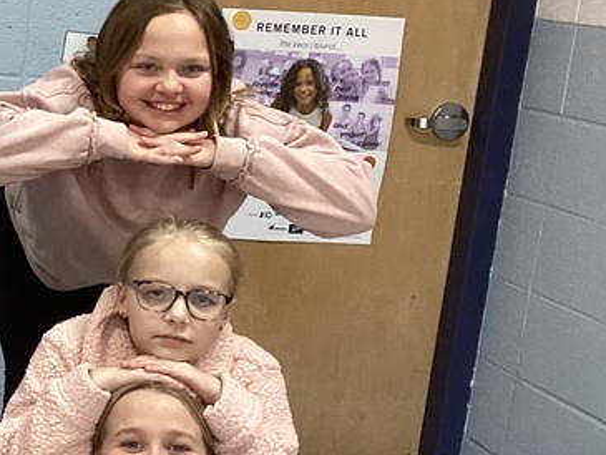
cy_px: 231
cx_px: -241
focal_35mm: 87
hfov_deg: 20.1
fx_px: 1524
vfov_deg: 17.0
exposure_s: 1/60
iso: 125
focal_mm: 3.3
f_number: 2.4
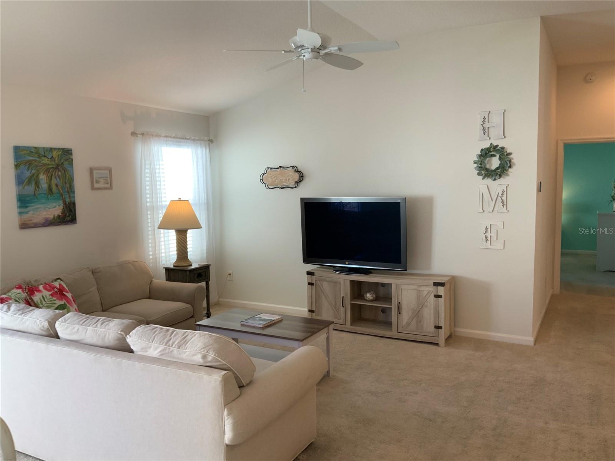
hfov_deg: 61.7
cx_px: 308
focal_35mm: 29
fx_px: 515
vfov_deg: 48.2
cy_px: 230
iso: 50
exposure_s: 1/120
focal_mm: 3
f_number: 1.8
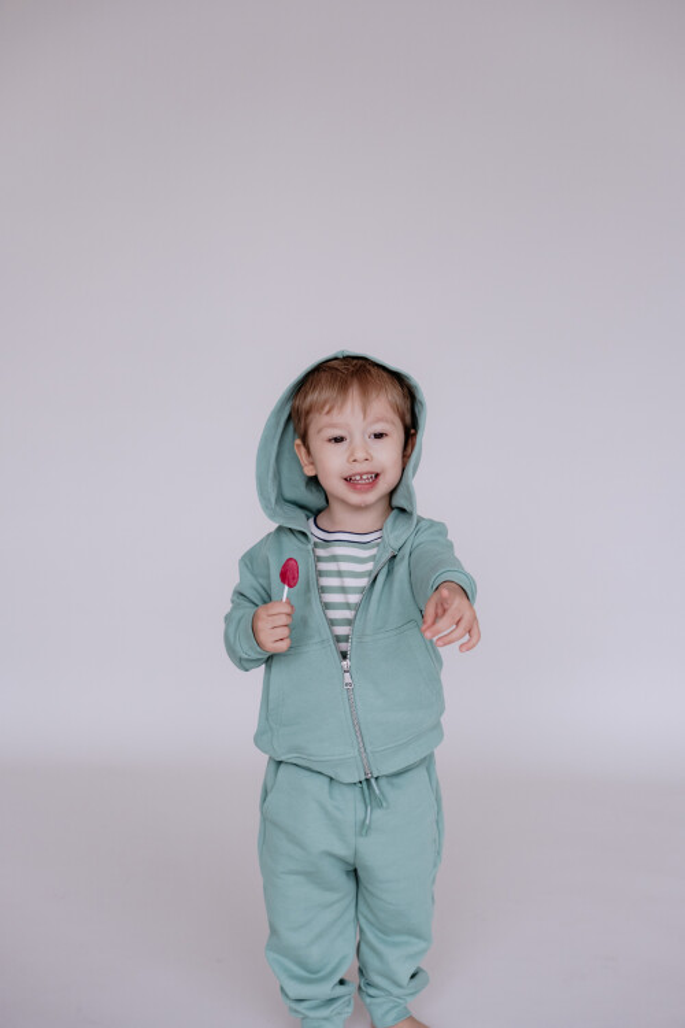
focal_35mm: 50
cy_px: 514
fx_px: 1427
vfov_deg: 39.6
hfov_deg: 27.0
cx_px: 342
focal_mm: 33
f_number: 3.2
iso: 800
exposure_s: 1/125
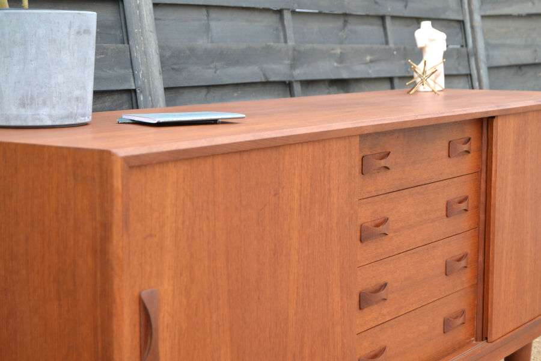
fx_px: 1037
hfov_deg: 29.2
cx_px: 270
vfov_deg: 19.7
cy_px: 180
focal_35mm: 69
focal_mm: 46
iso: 400
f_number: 5.6
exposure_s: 1/125
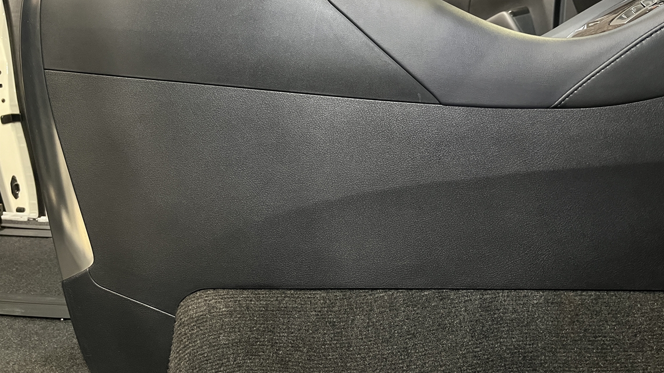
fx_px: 511
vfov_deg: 40.1
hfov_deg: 66.1
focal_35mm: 29
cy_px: 170
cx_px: 339
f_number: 1.6
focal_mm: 5.1
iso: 640
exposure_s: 1/30
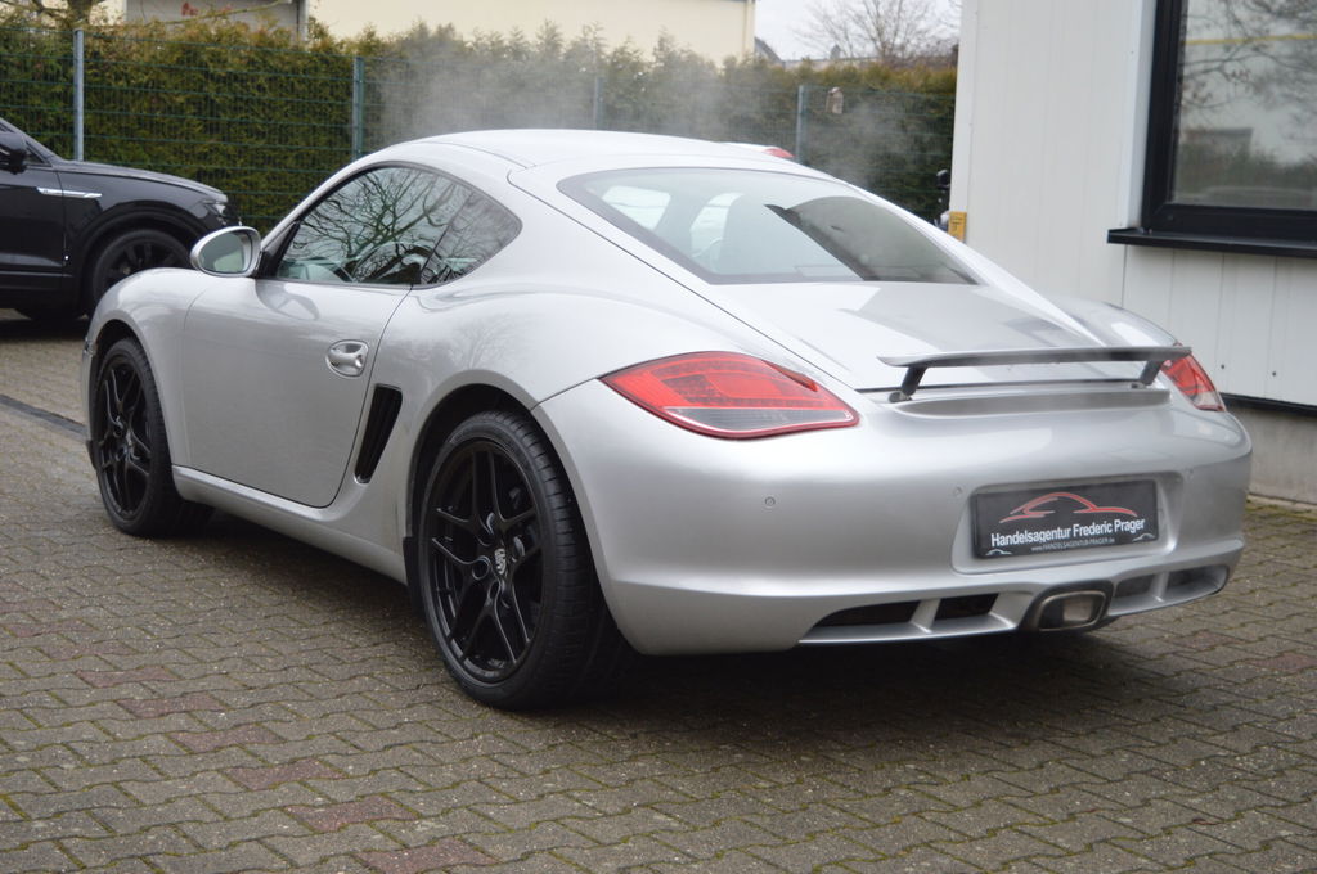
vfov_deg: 25.7
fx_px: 1918
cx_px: 658
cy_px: 437
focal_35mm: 52
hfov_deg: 37.9
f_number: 5
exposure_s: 1/100
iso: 400
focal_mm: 35
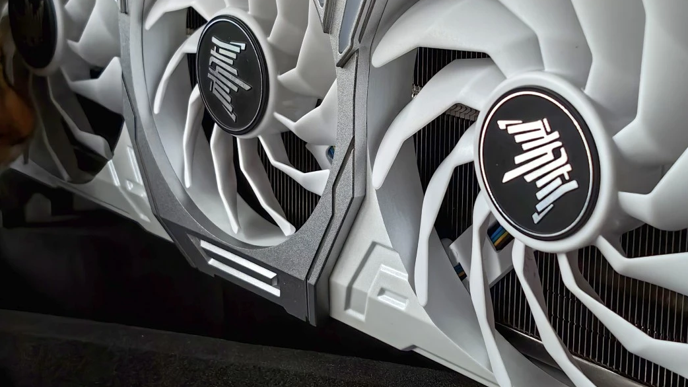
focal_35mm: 69
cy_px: 114
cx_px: 390
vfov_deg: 17.4
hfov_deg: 30.5
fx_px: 1259
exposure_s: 1/412
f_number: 2
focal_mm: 6.35
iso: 250
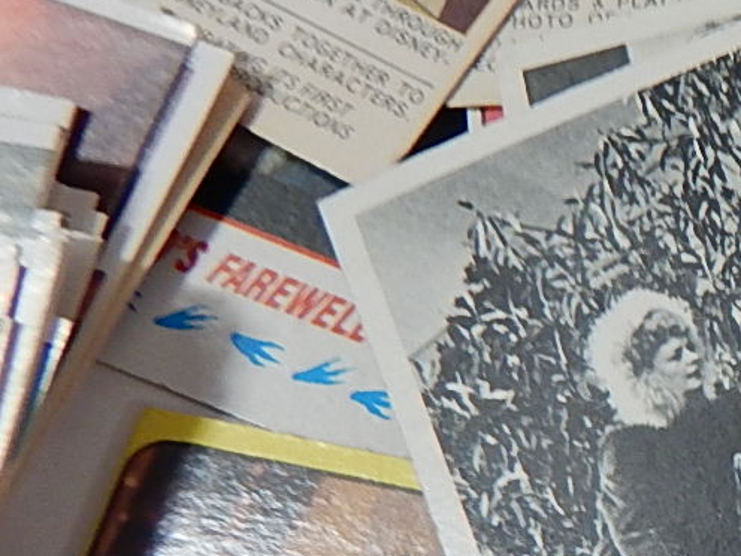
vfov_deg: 20.2
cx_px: 1123
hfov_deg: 22.3
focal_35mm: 71
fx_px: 1520
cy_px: 529
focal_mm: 4
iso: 200
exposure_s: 1/30
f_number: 3
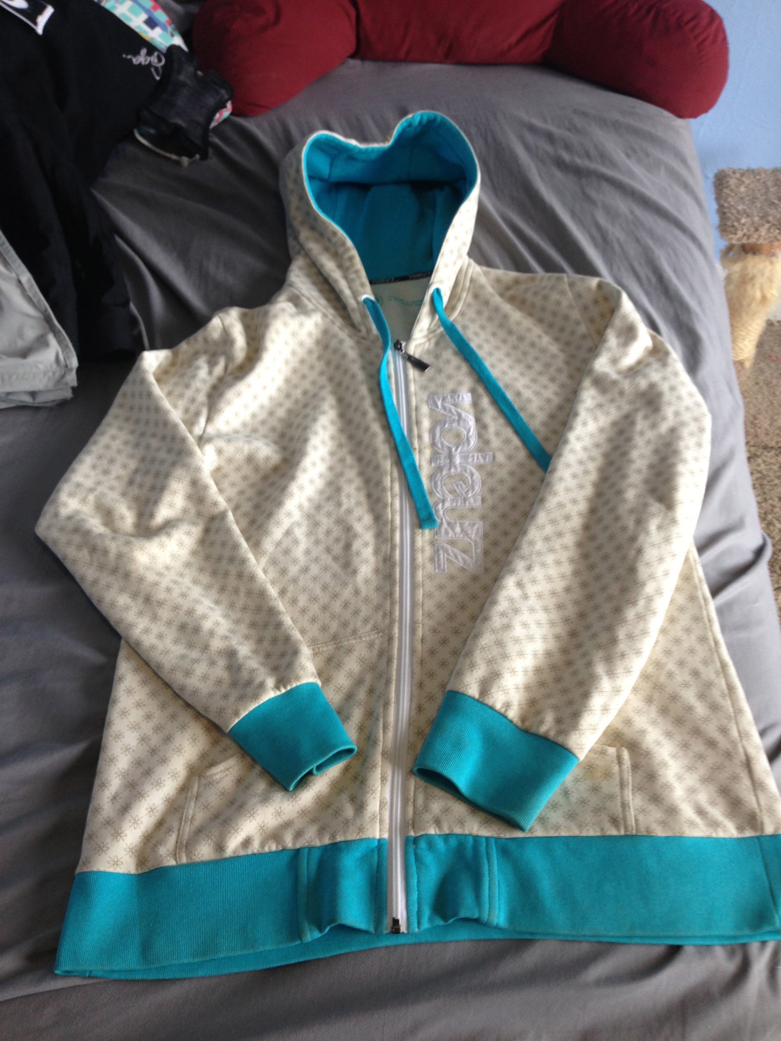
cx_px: 390
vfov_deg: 55.4
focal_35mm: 33
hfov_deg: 42.9
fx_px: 993
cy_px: 520
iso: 50
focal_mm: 4.13
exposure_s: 1/20
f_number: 2.4
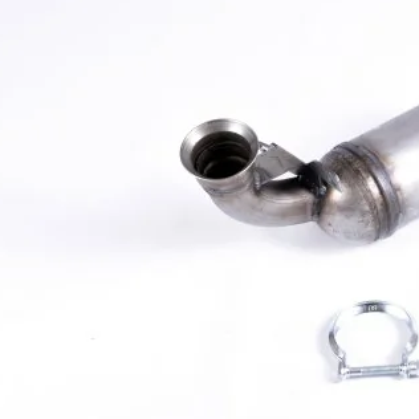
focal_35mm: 133
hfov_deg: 13.0
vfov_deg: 13.1
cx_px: 378
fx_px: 1819
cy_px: 214
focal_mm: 55
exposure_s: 1/60
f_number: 14
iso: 200
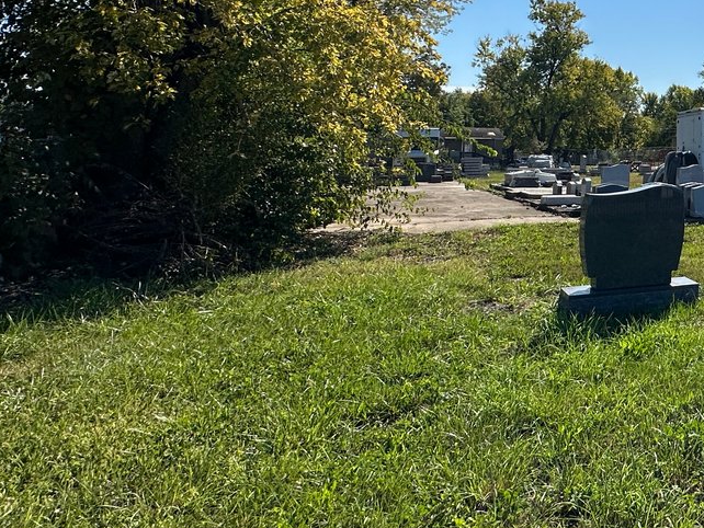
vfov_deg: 40.0
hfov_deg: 43.4
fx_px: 671
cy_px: 59
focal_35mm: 33
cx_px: 768
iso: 50
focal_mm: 2.22
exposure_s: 1/4292
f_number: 2.2
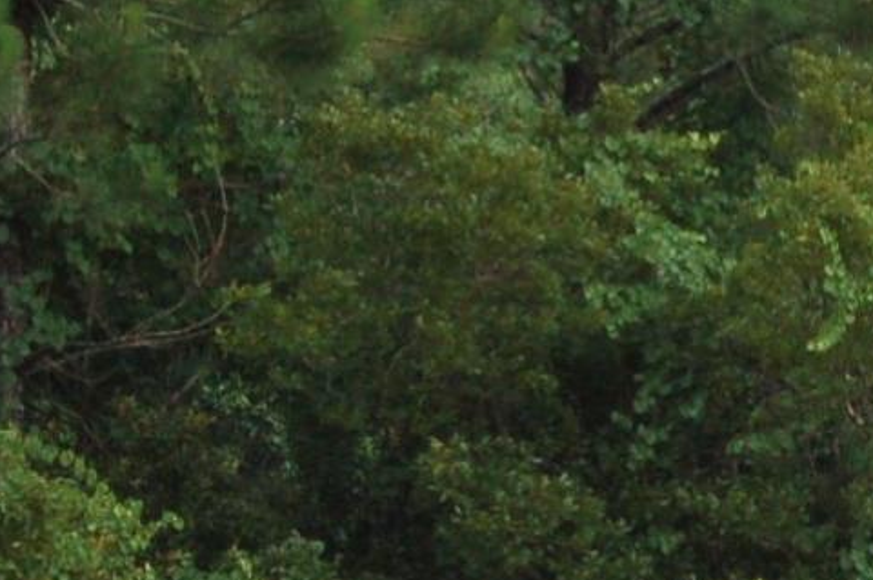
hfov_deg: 6.3
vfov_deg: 4.3
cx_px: 1530
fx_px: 7728
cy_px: 442
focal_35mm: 319
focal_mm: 34
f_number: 10
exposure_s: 1/250
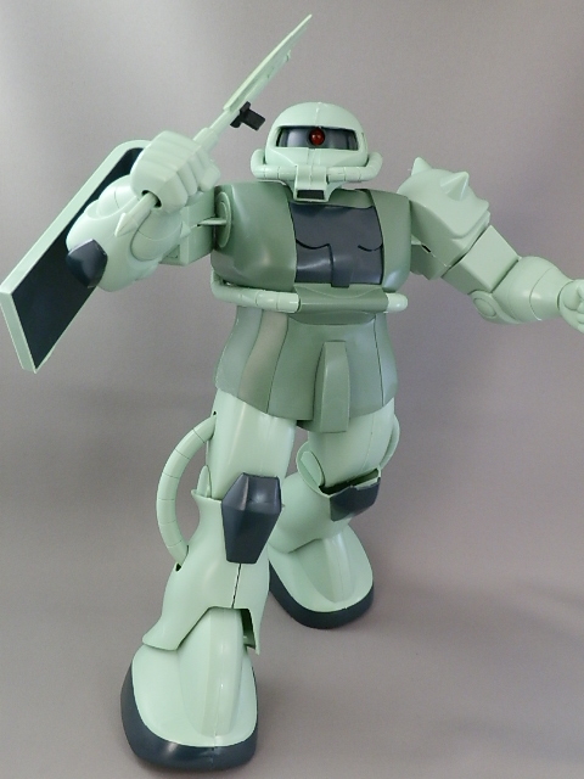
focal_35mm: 34
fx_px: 765
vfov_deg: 54.0
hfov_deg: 41.8
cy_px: 390
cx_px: 292
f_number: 3.5
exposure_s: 1/10
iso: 200
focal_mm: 6.17
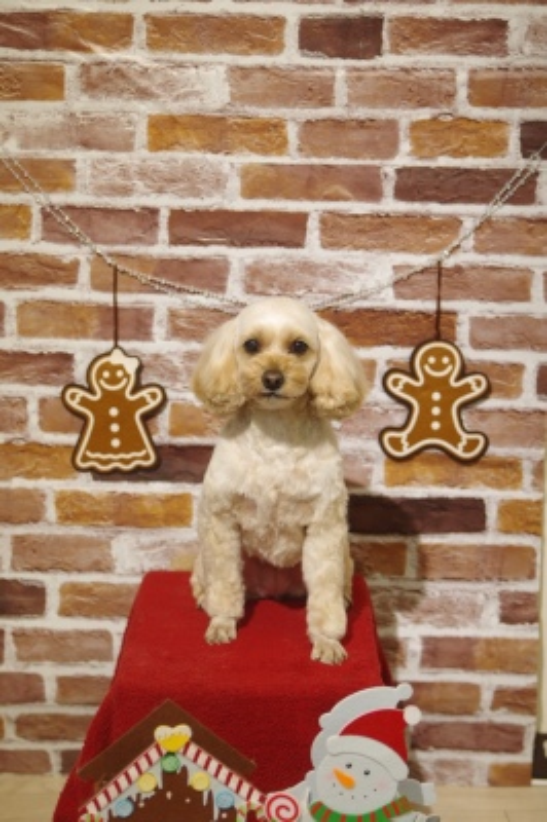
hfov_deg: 18.2
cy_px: 411
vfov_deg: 27.0
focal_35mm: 75
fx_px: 1712
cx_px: 274
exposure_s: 1/125
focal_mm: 50
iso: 500
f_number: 3.2
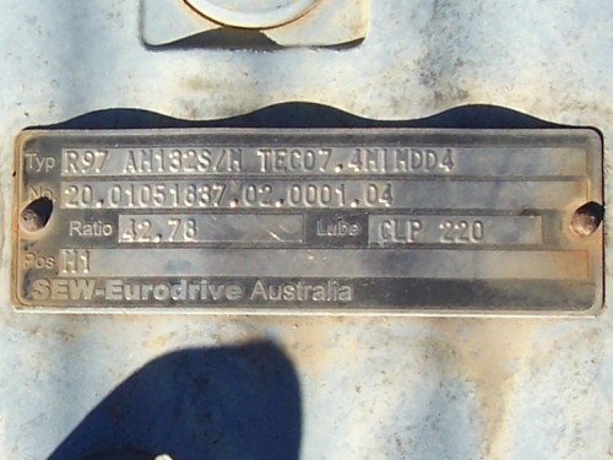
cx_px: 306
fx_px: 602
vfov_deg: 41.8
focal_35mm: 34
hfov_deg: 54.0
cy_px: 230
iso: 80
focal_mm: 5.6
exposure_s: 1/352
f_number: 5.23
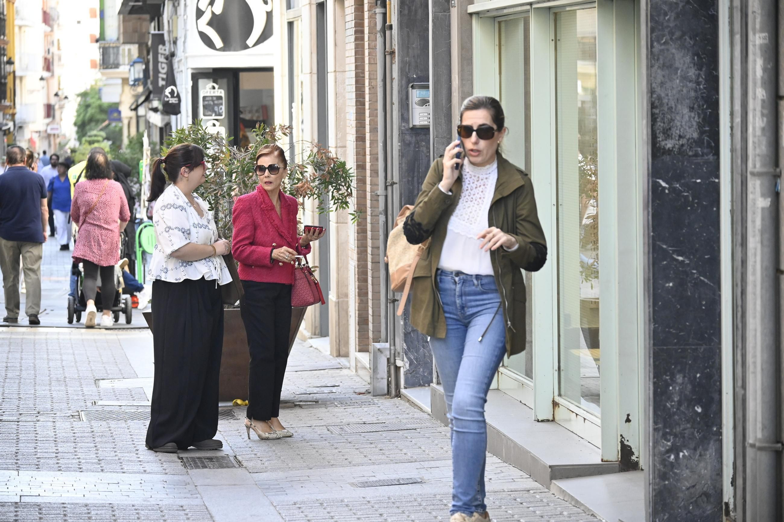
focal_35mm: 165
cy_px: 261
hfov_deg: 12.5
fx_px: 3592
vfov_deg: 8.3
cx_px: 392
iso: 1800
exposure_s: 1/400
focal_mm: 110
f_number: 5
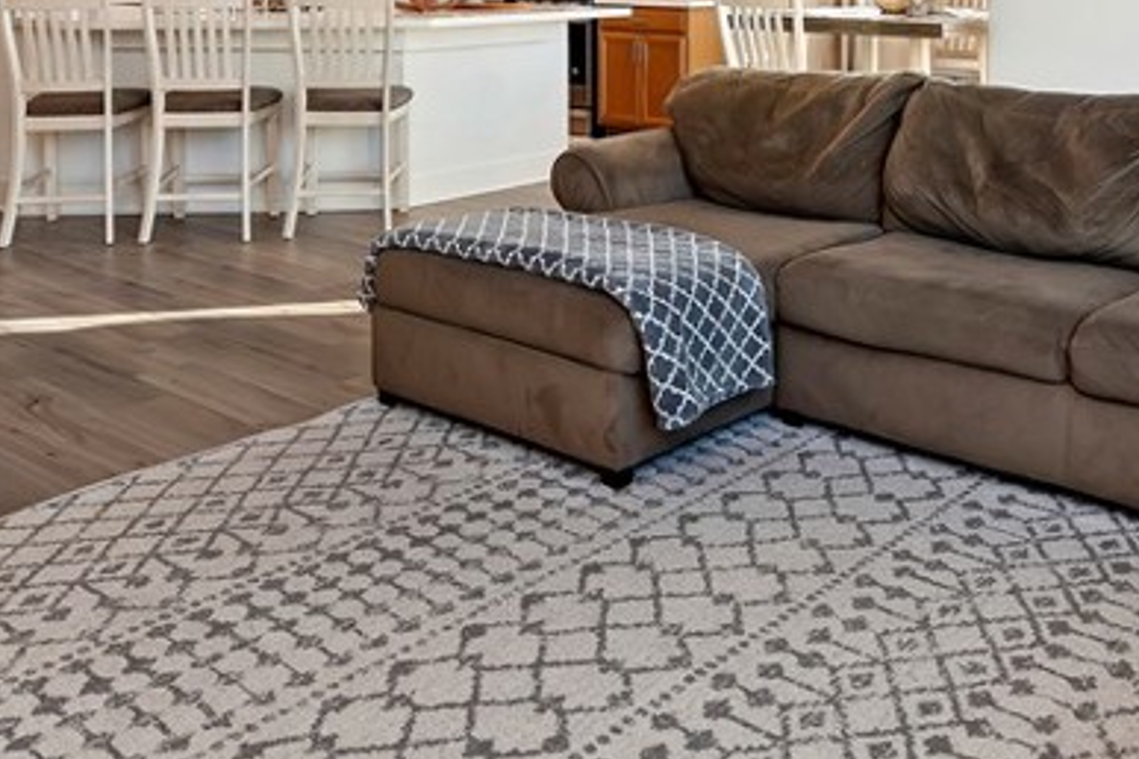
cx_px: 721
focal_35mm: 37
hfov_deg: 51.3
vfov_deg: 32.4
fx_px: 1171
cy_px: -37
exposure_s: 1/8
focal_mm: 14
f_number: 10
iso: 500
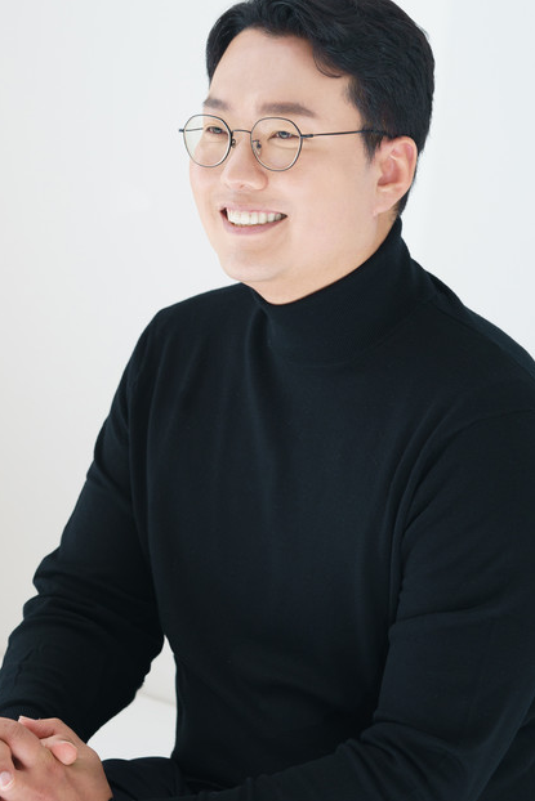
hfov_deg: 11.1
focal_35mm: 123
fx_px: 2740
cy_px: 277
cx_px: 153
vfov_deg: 16.6
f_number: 5
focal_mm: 85
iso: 800
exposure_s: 1/160
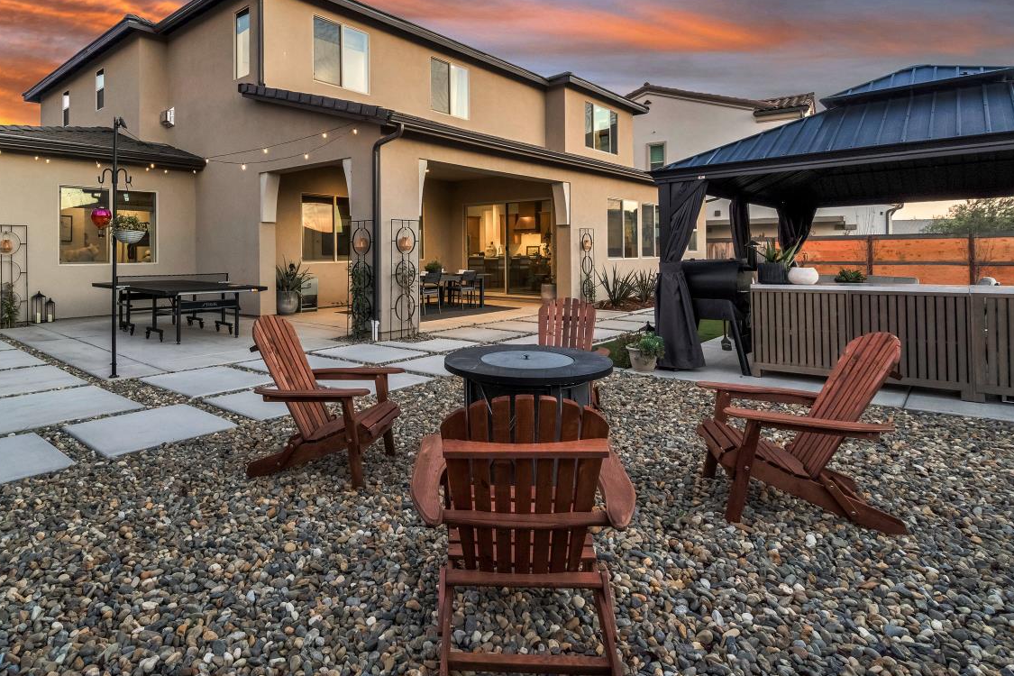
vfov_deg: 61.1
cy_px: 254
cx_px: 417
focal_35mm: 20
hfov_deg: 83.2
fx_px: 563
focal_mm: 10
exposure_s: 1/6
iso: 400
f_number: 9
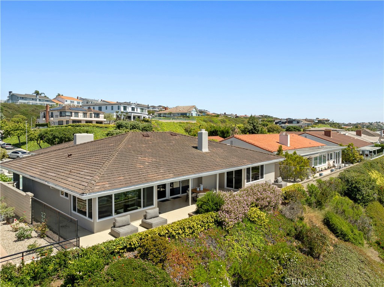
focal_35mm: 24
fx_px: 266
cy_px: 144
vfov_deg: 56.7
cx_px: 192
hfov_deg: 71.6
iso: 100
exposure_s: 1/2000
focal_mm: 12.29
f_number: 2.8
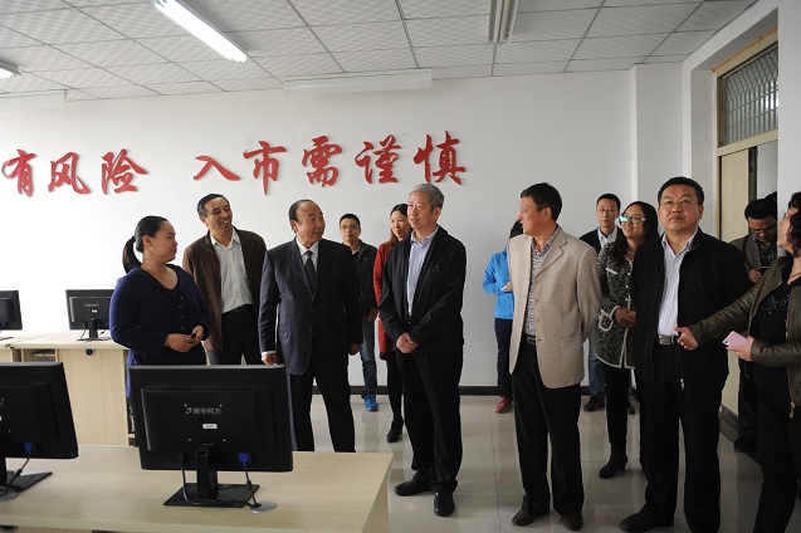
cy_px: 266
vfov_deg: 44.9
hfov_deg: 63.7
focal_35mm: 29
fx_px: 645
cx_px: 400
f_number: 2.8
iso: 1400
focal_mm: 29
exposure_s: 1/160
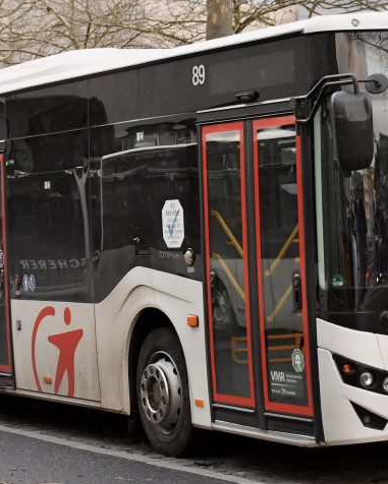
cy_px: 155
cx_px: 204
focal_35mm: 123
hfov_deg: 12.5
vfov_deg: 15.6
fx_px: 1765
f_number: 4
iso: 2000
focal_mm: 32
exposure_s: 1/400
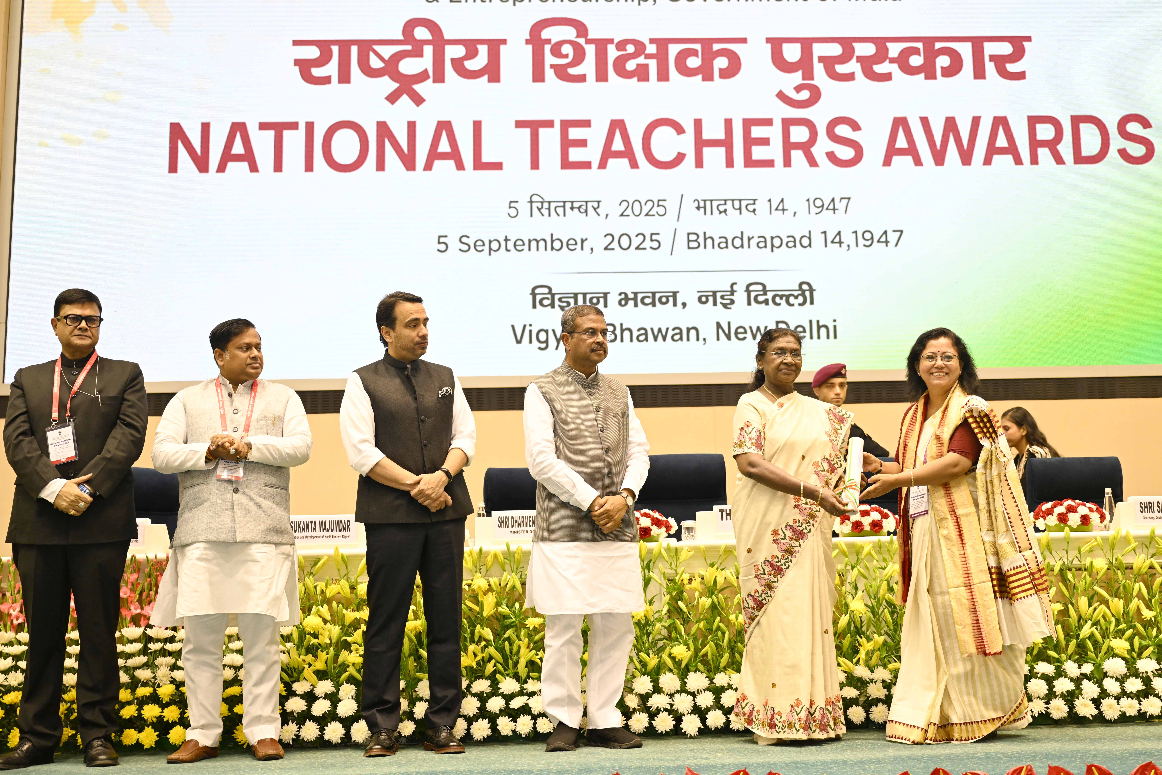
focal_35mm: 40
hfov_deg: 48.5
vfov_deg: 33.4
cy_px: 388
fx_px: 1291
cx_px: 581
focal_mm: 40
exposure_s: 1/160
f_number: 3.2
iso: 1250
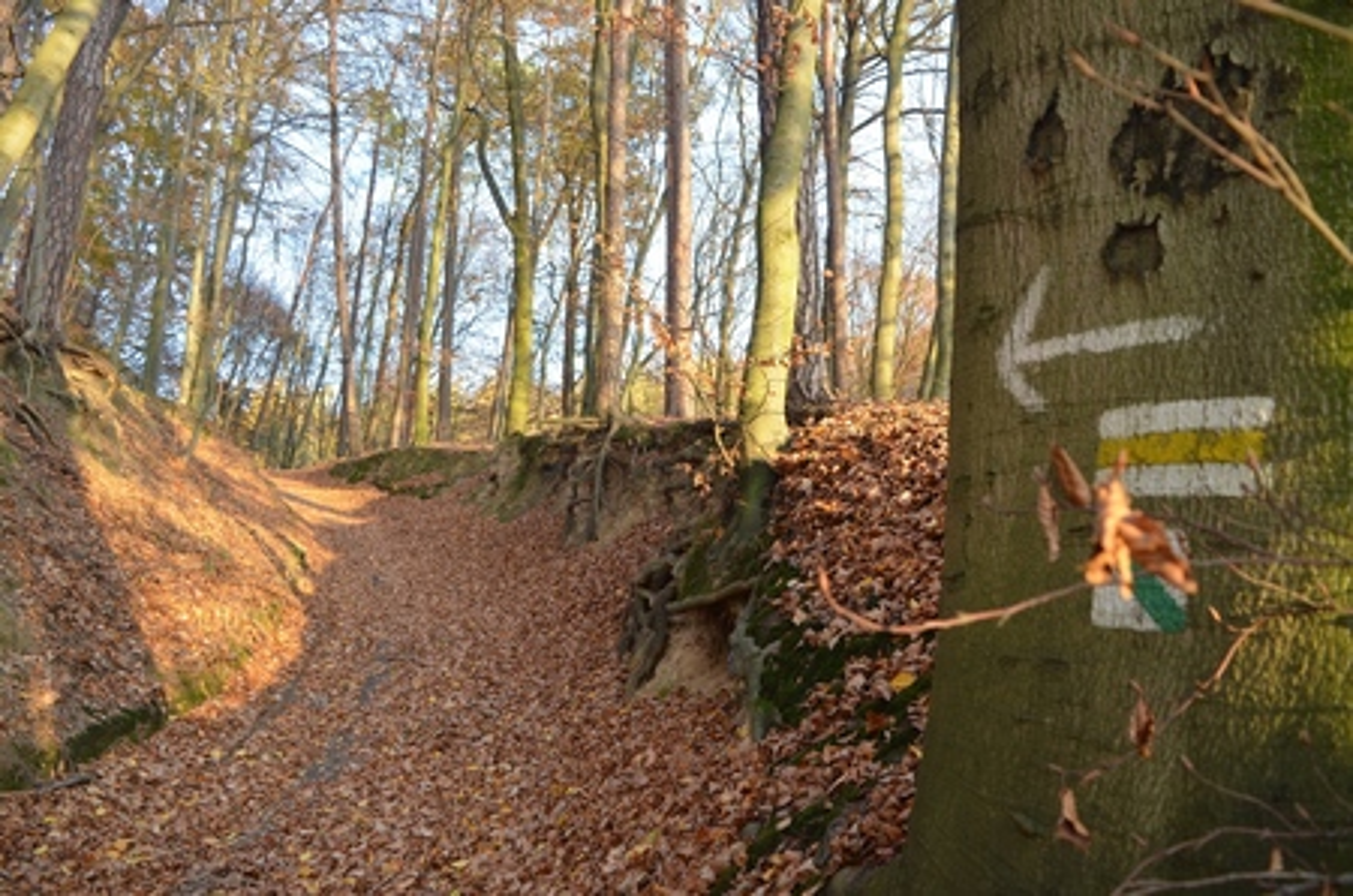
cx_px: 676
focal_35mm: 27
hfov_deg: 67.5
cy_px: 448
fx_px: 1013
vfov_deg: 47.7
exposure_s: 1/100
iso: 400
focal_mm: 18
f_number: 5
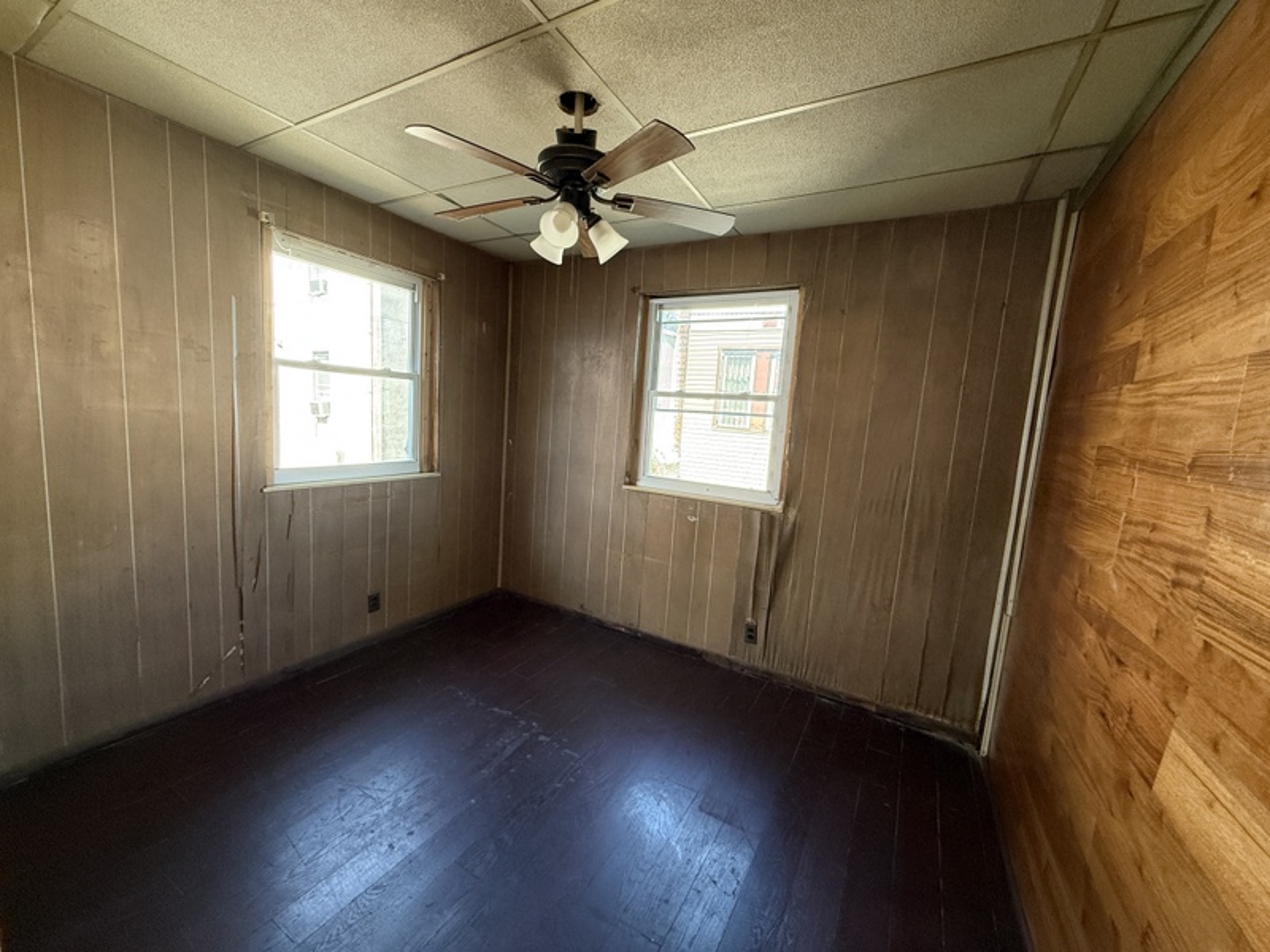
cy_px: 476
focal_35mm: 14
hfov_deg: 102.1
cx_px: 635
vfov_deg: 85.7
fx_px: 514
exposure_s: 1/99
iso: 250
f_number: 2.2
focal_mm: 2.22
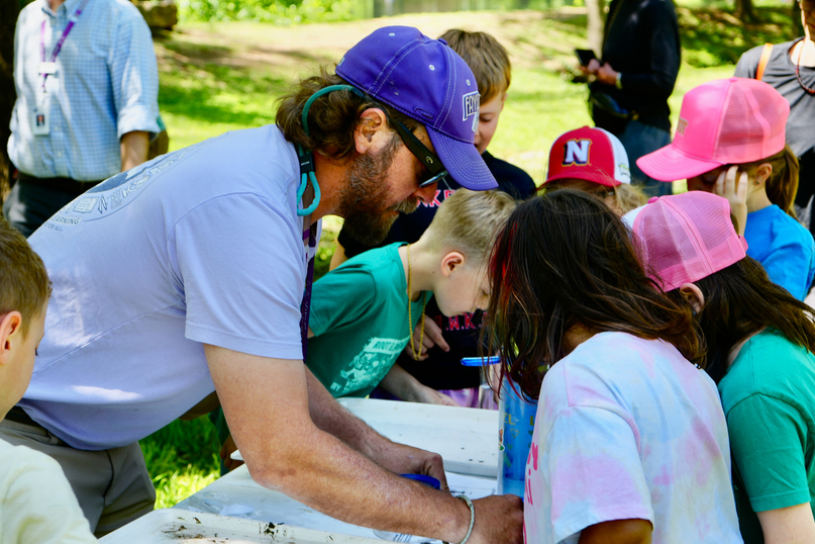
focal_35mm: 66
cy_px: 218
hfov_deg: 30.5
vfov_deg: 20.6
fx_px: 1494
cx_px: 387
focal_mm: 52
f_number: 5.6
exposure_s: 1/125
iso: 100
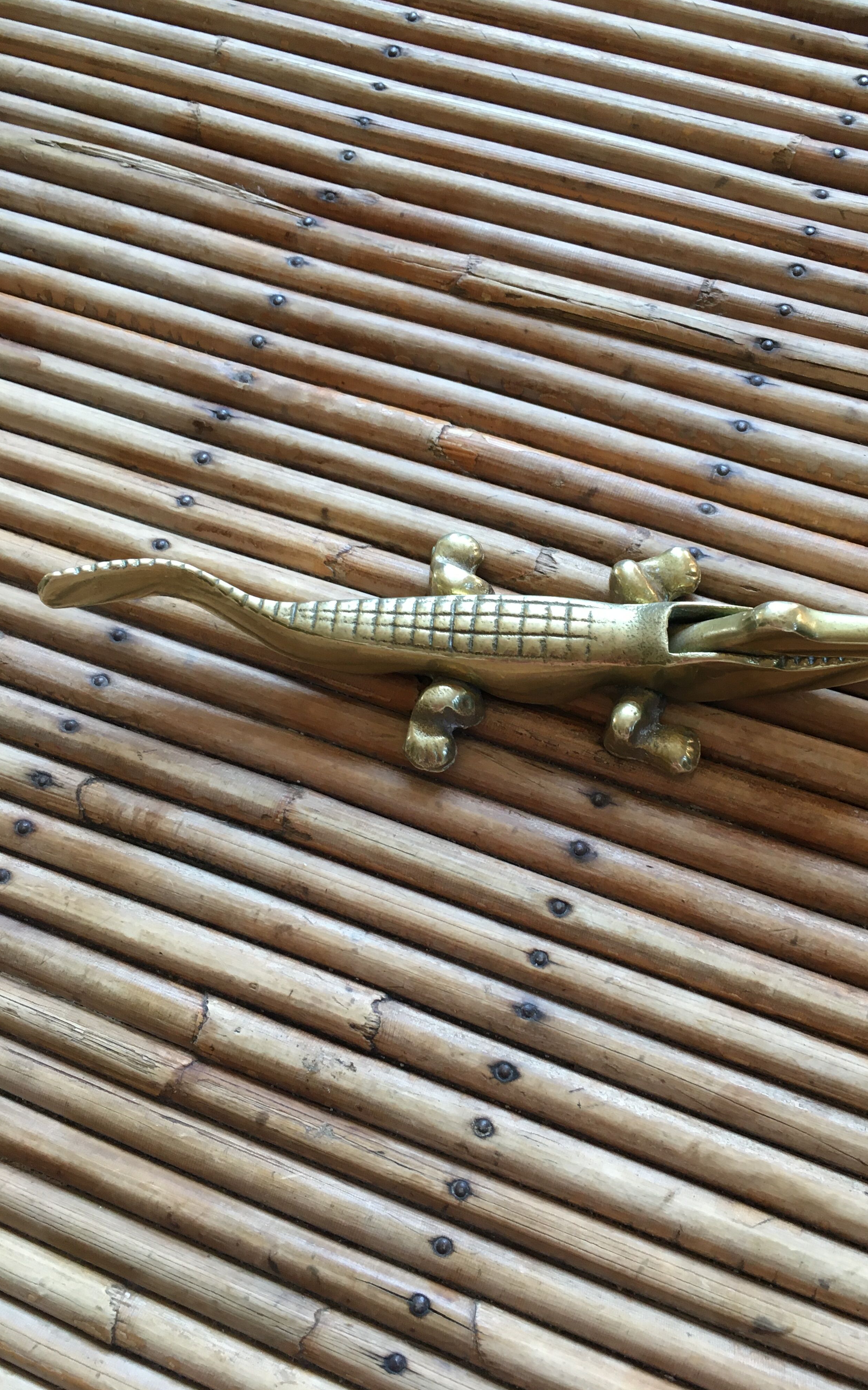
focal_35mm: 31
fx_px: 1173
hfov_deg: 40.4
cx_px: 523
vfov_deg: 61.2
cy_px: 699
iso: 80
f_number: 2.2
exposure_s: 1/33
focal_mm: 4.15
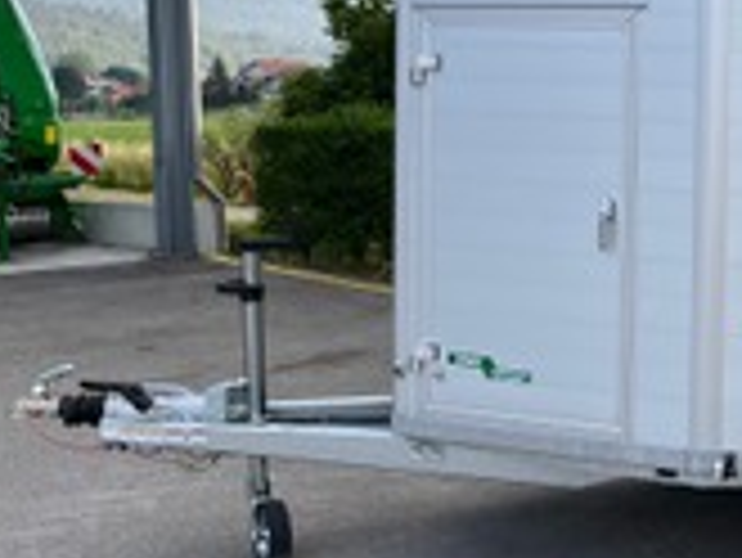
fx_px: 1266
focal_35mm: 59
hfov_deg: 29.5
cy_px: 187
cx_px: 816
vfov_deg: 24.7
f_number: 1.6
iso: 50
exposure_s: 1/661
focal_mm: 5.1
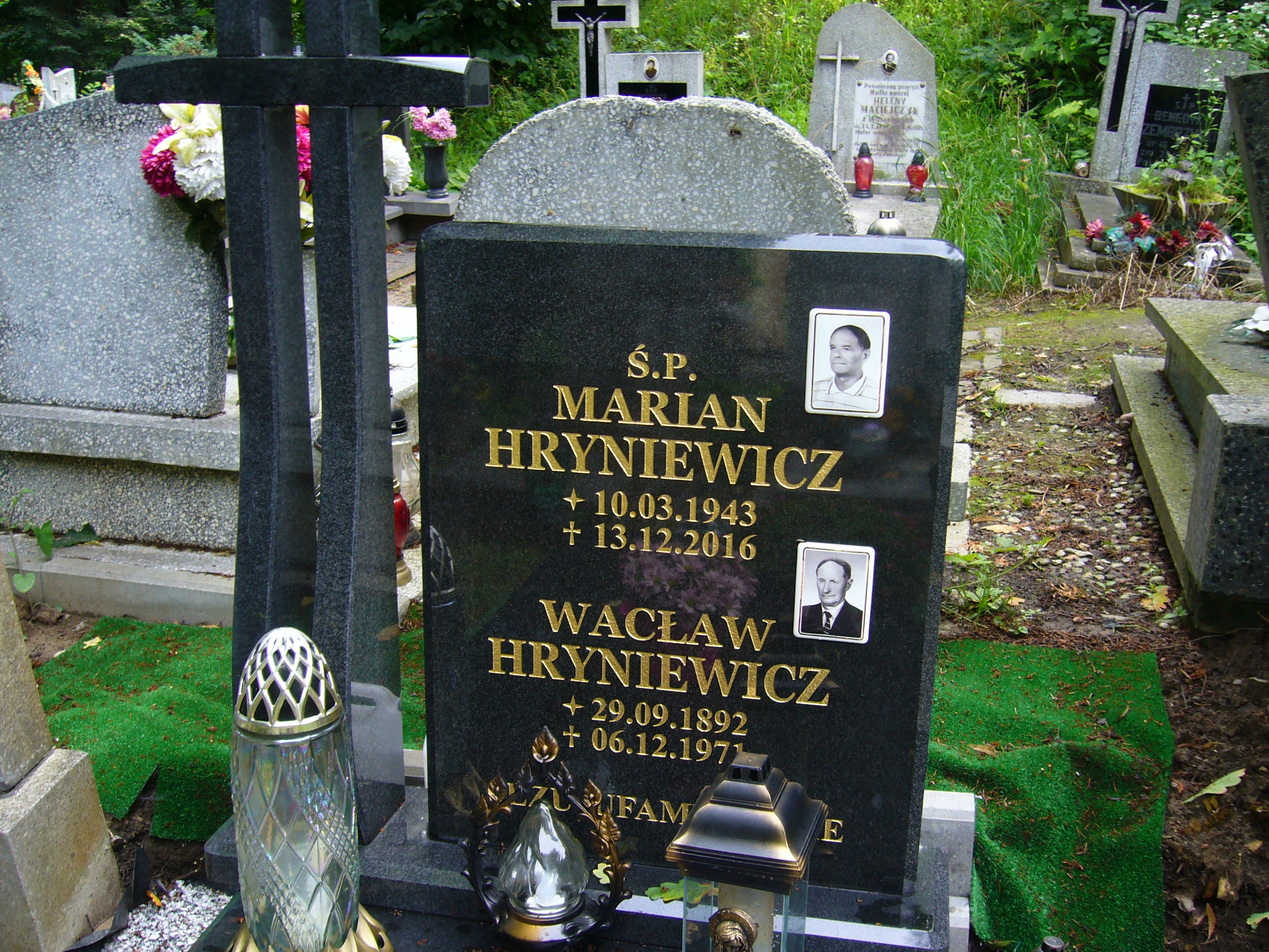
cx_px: 634
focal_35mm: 35
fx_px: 1283
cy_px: 476
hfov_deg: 52.6
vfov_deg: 40.7
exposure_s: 1/50
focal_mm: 5.8
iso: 80
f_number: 2.8
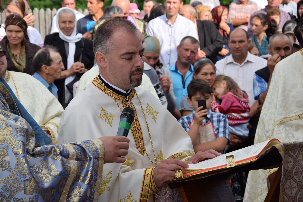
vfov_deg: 13.8
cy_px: 101
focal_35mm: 99
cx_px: 152
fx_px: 833
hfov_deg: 20.6
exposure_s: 1/200
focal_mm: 66
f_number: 7.1
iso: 100
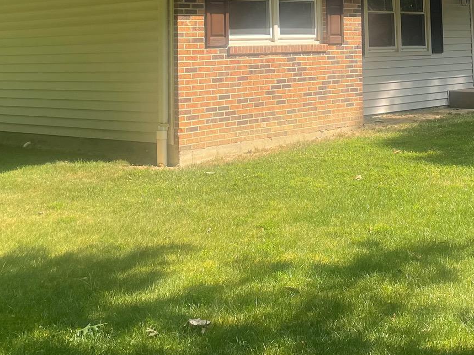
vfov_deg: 22.8
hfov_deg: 31.0
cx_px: 316
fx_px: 849
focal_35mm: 62
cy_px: 4
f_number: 1.6
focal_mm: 4.2
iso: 32
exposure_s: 1/1383
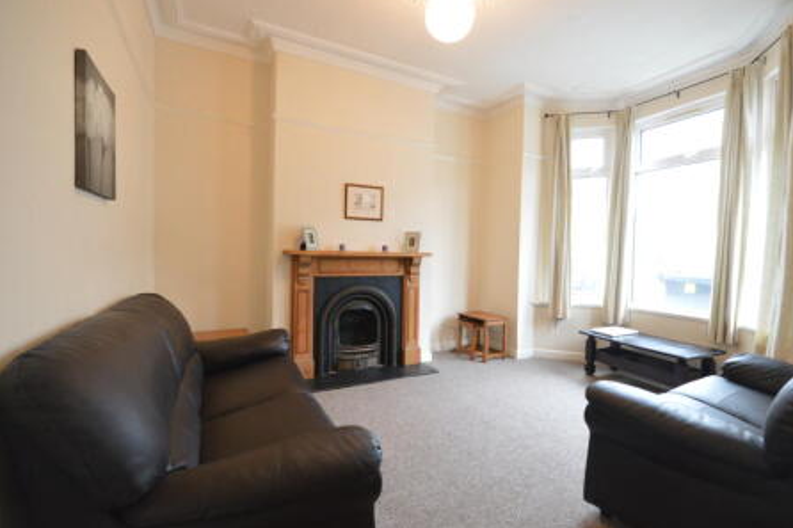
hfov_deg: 96.6
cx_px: 421
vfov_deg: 73.7
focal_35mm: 16
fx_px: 352
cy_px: 262
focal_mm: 10
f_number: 7.1
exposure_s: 1/20
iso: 1600
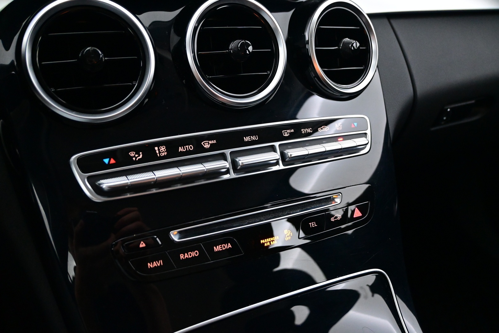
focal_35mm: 33
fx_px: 457
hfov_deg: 57.2
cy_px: 166
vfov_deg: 40.0
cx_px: 250
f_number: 4
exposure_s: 1/40
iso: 4500
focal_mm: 22
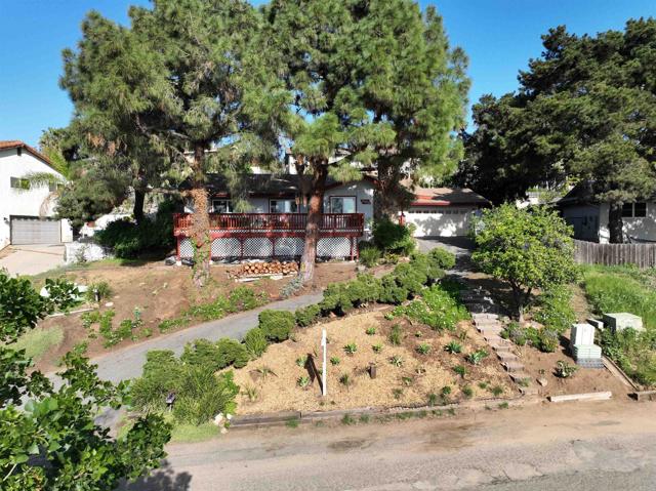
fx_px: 454
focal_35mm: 24
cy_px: 246
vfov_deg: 56.8
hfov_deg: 71.6
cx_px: 328
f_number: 2.8
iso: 110
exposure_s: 1/1250
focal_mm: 12.29
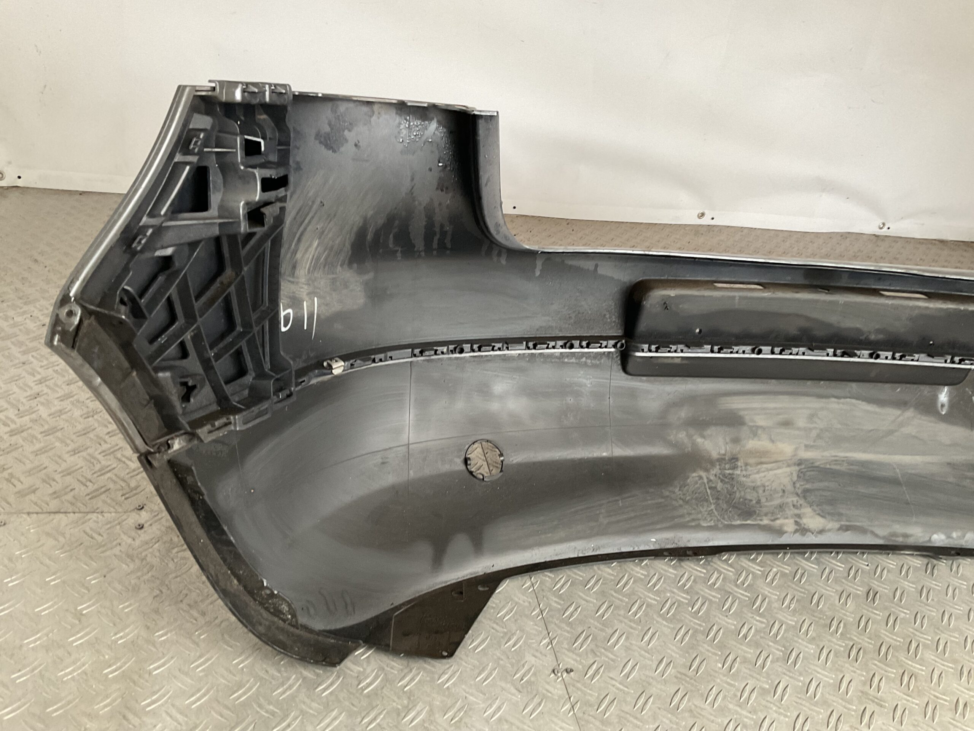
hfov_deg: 61.7
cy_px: 366
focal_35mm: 29
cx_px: 487
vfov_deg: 48.2
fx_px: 816
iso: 100
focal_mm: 3
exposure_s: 1/50
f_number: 1.8
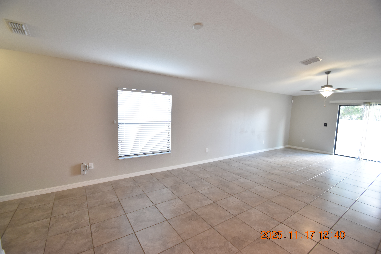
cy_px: 127
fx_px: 159
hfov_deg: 100.4
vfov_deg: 77.3
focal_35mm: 15
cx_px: 190
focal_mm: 10
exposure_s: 1/45
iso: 800
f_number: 3.5
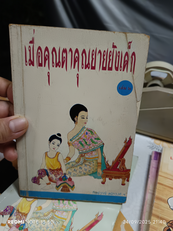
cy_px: 116
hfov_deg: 56.8
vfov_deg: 71.6
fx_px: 160
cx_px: 86
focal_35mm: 24
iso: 1055
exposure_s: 1/33.3
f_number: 1.7
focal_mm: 5.31
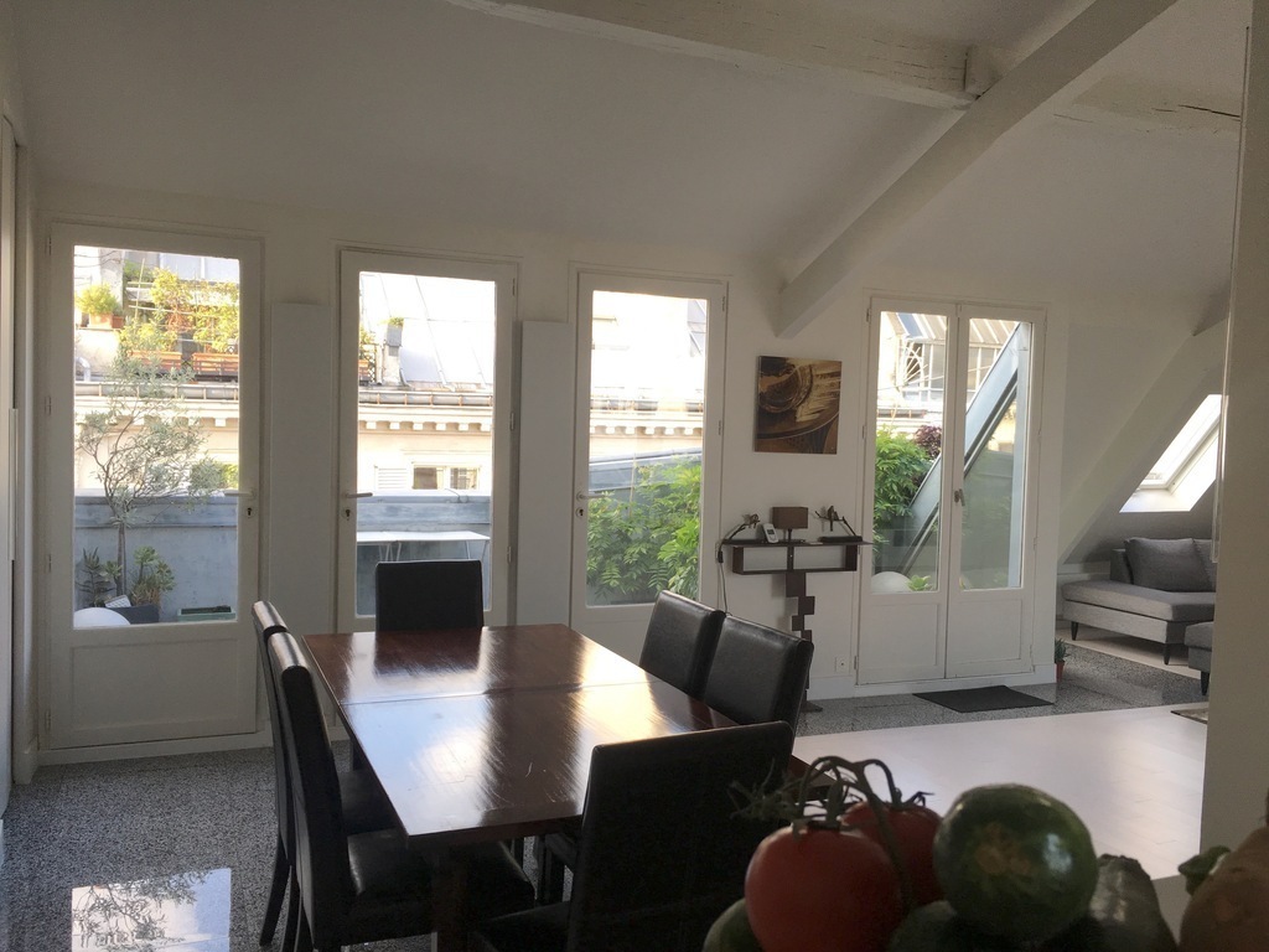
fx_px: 1063
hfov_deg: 61.7
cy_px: 476
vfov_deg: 48.2
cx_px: 634
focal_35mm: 29
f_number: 2.2
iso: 40
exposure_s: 1/100
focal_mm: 4.15
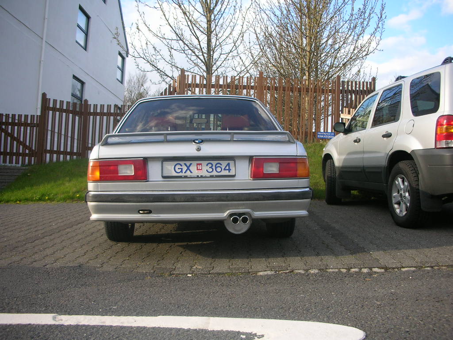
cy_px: 170
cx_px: 226
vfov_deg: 40.7
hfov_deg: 52.6
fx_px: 458
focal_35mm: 35
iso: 50
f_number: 3
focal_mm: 5.8
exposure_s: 1/176
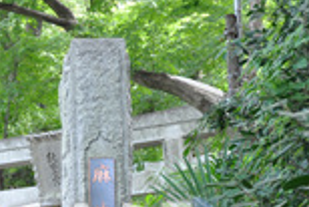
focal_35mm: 132
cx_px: -30
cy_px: 273
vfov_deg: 10.2
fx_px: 1138
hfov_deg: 15.1
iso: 200
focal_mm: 31
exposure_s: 1/30
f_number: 5.6
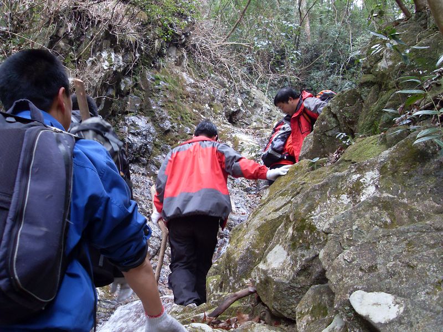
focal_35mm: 37
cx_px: 222
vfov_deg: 38.7
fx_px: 474
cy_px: 166
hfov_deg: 50.1
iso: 160
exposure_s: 1/45
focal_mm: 6.3
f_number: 2.8
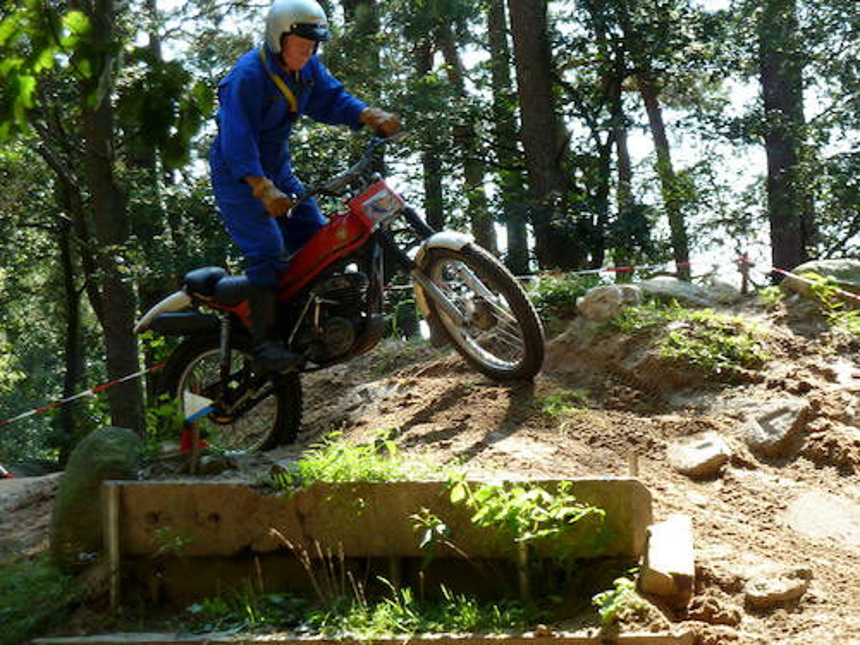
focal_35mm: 111
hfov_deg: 17.7
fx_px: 2758
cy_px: 322
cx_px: 430
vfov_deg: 13.3
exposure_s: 1/125
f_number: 4.4
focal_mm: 18.2
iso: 160
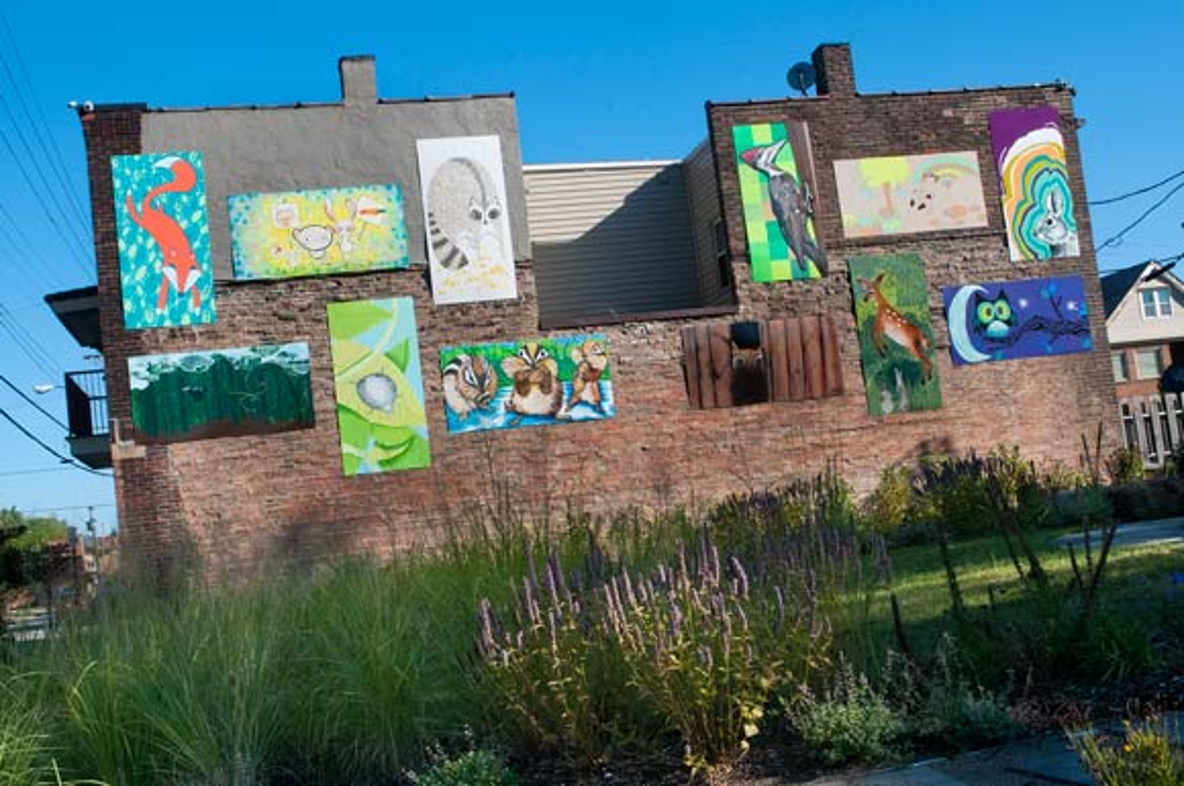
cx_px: 592
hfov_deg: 48.0
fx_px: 1330
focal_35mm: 40
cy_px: 393
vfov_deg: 32.9
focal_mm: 27
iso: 800
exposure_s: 1/400
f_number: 16
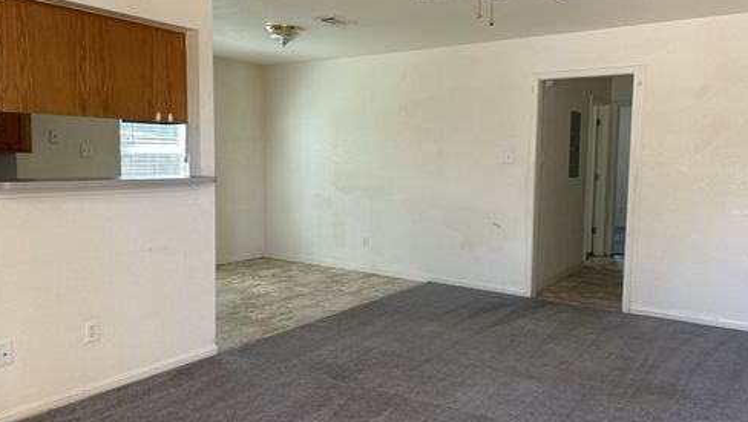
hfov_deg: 66.0
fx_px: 575
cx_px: 376
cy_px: 206
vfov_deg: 40.2
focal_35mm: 29
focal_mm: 5.7
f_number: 1.5
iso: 64
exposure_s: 1/121
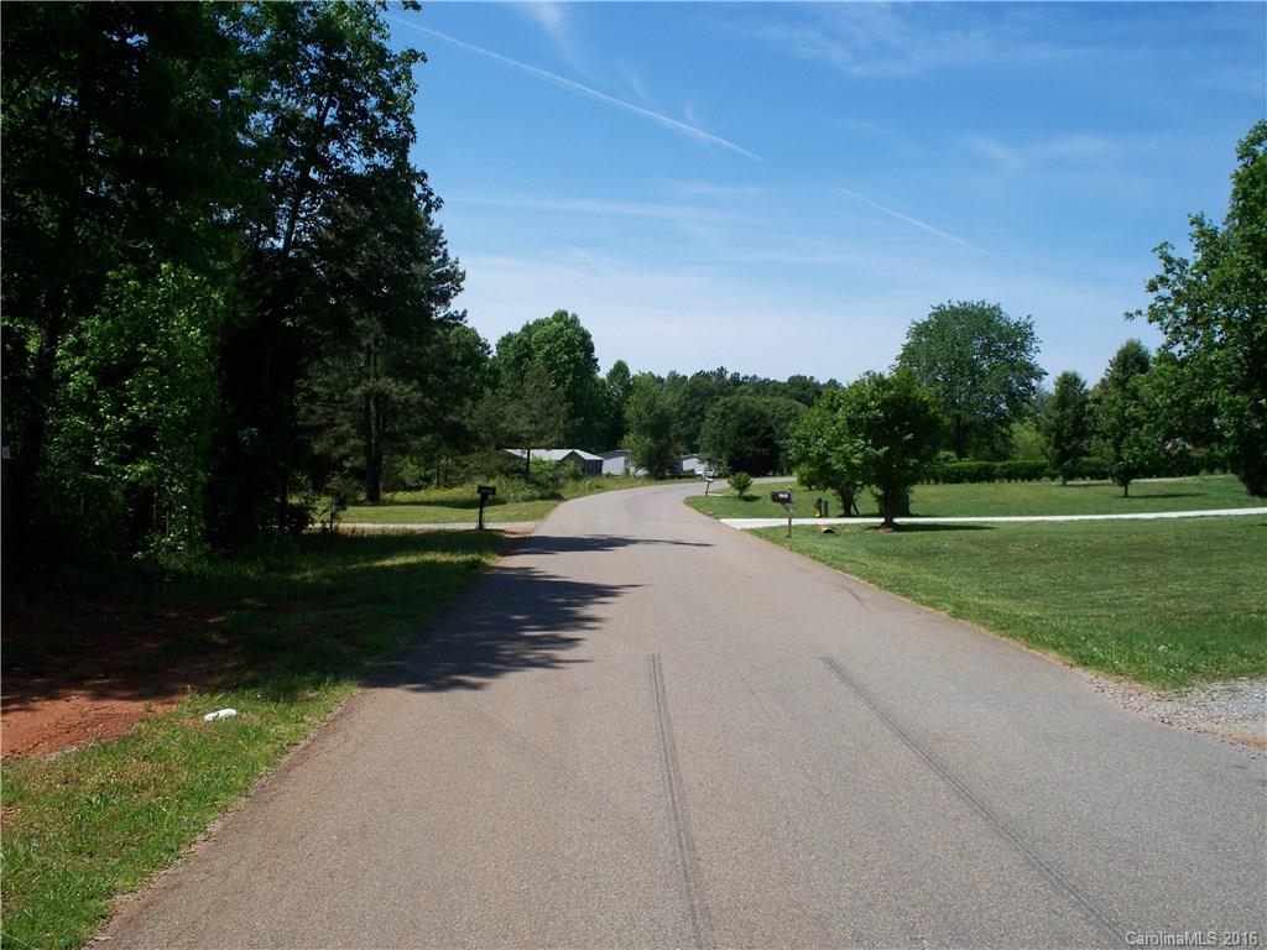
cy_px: 475
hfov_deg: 51.4
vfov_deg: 39.7
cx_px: 634
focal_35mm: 36
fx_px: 1318
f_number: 5
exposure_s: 1/400
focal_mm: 7.54
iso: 64
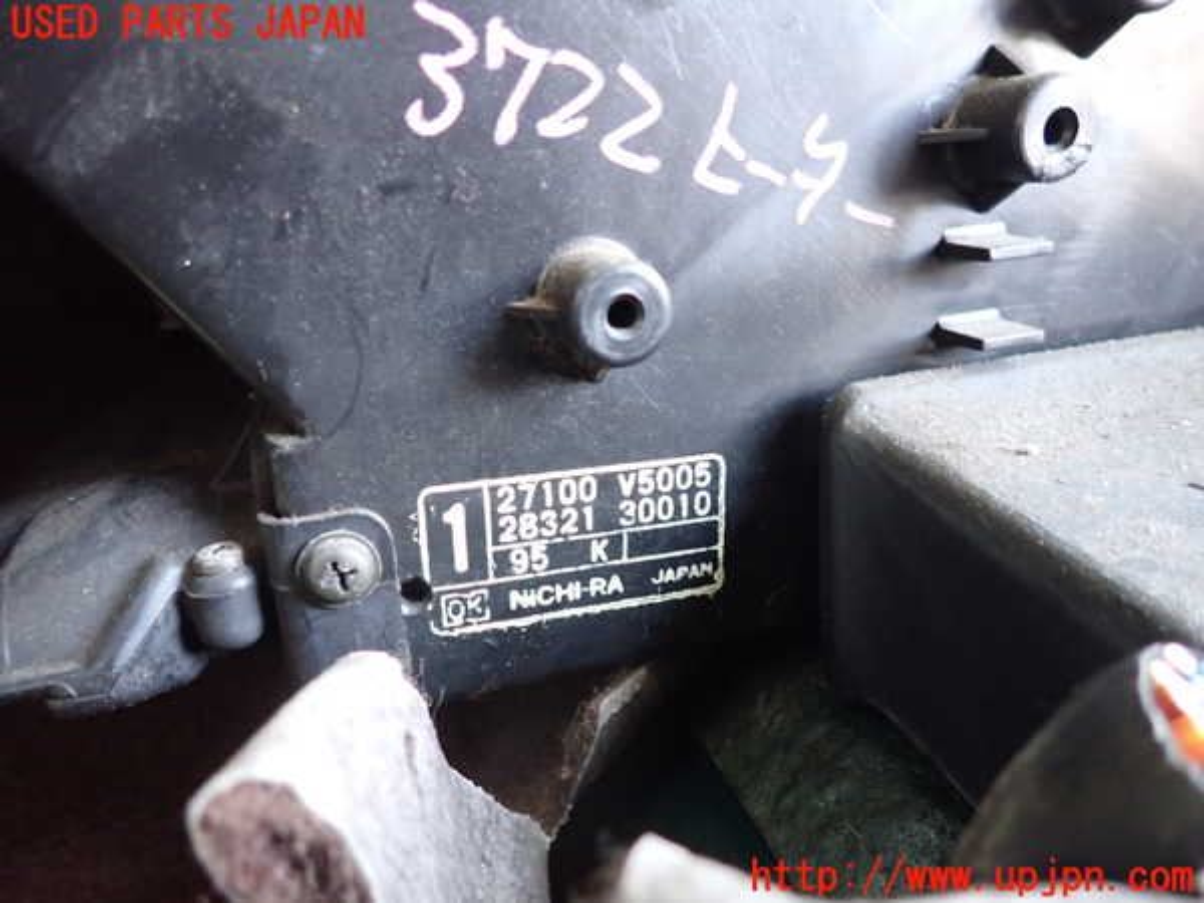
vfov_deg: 54.9
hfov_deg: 69.4
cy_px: 452
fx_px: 870
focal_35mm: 25
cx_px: 602
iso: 800
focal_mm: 4.5
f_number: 2
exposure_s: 1/30
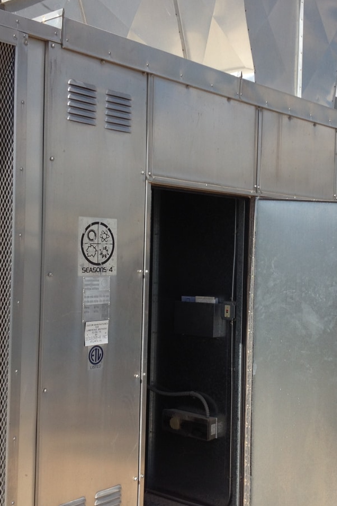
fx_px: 758
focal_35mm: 54
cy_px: 261
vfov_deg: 36.9
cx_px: 203
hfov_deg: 25.0
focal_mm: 4.28
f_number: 2.4
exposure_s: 1/1577
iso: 50
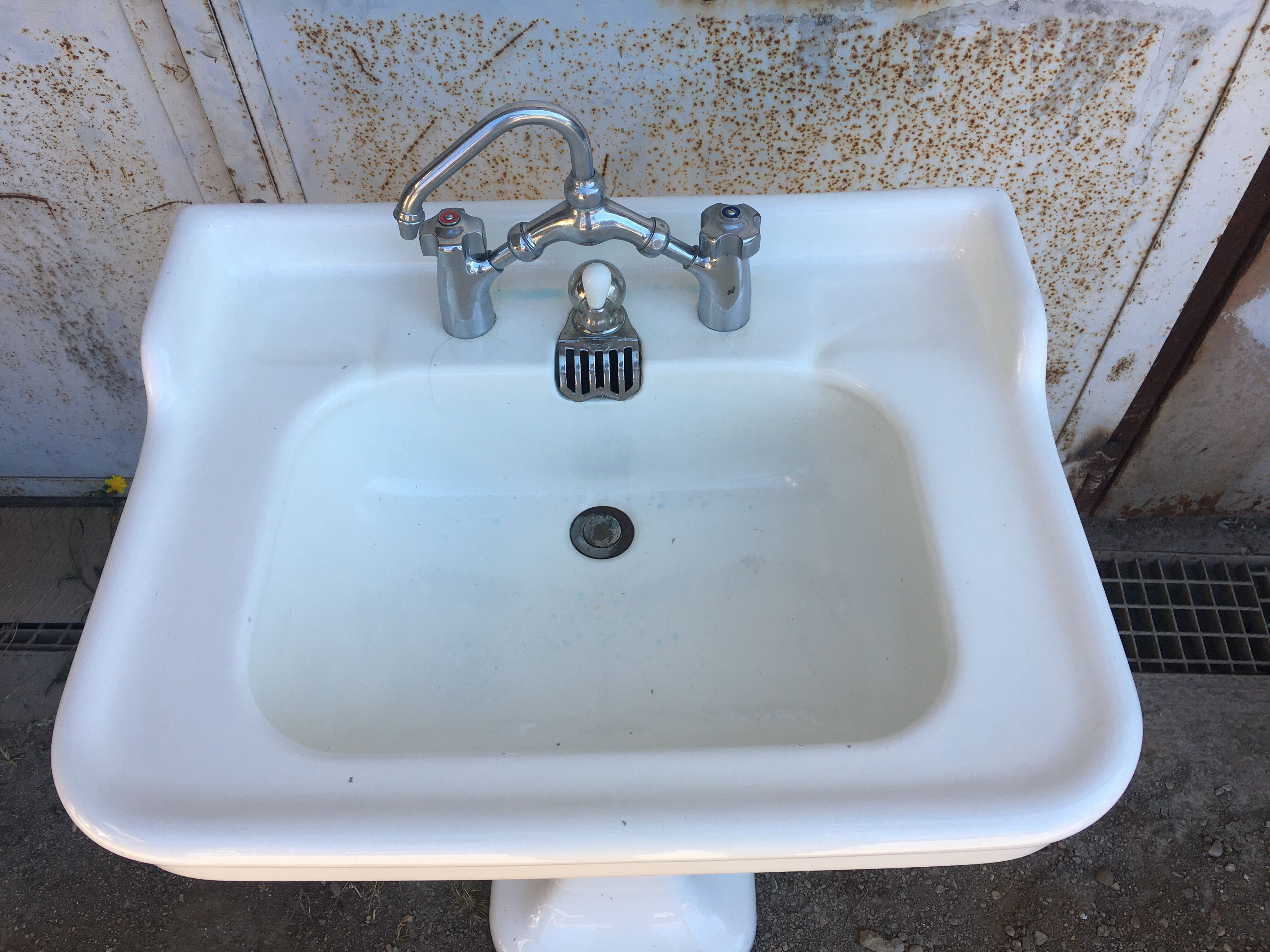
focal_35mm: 29
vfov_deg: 48.2
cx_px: 635
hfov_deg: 61.7
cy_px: 476
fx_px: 1064
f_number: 2.2
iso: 25
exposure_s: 1/275
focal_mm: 4.15
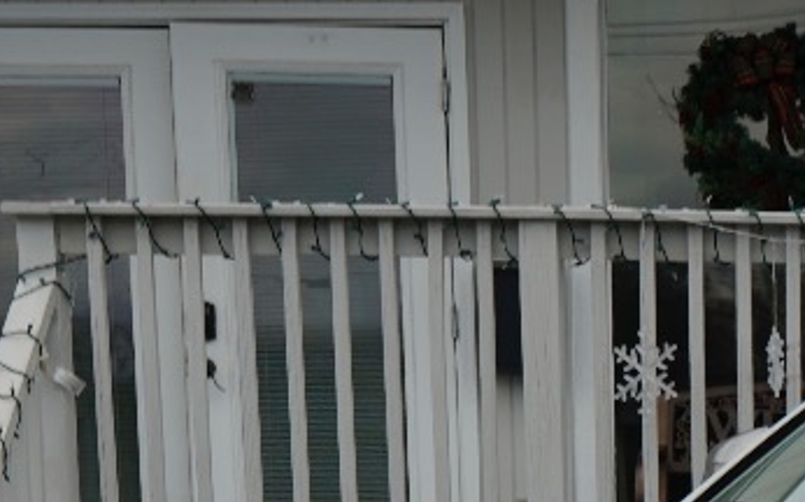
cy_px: 1116
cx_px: 1182
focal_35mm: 143
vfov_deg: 8.5
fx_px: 3136
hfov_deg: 13.8
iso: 100
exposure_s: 1/20
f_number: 13
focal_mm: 30
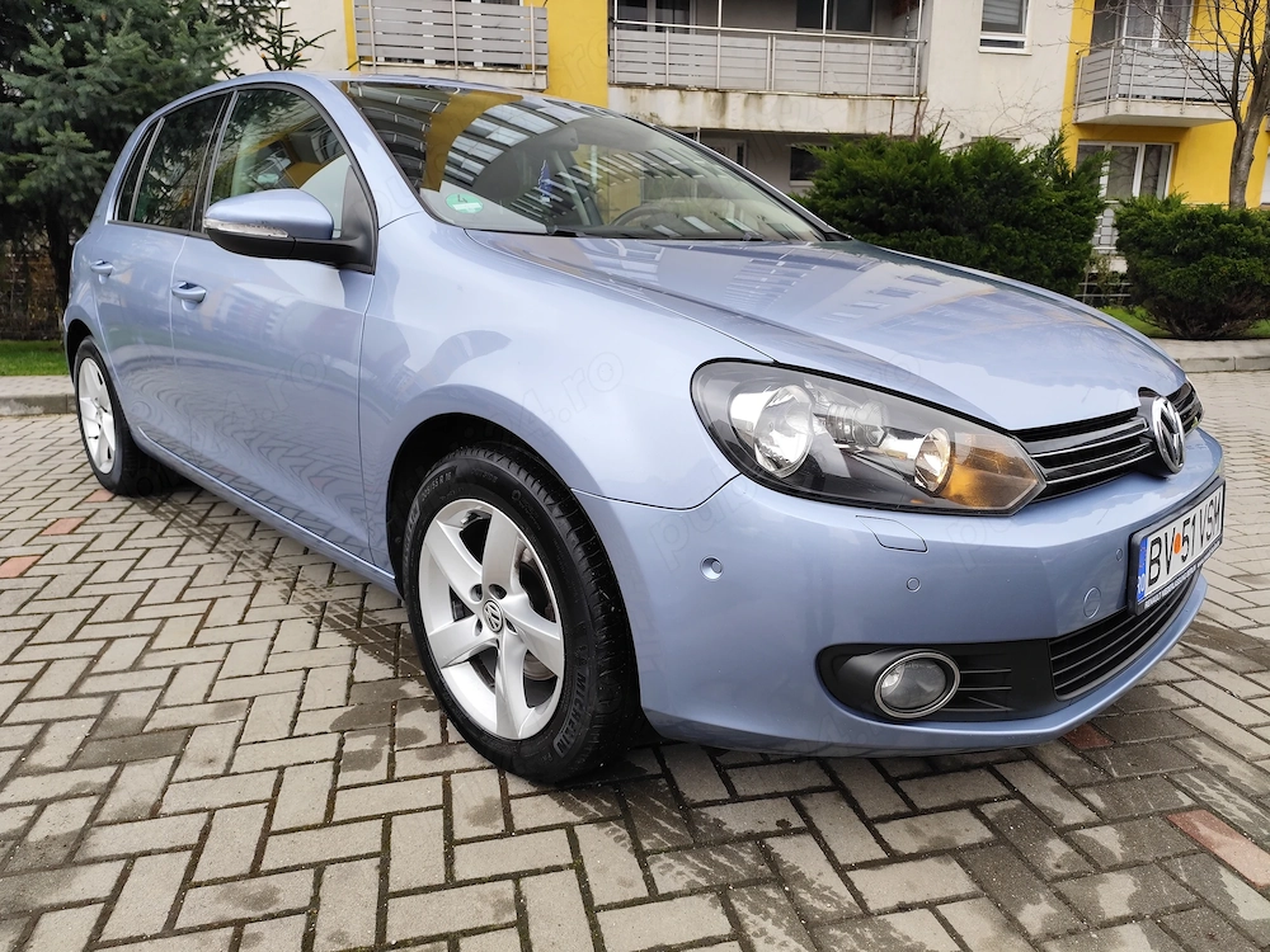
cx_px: 635
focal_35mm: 23
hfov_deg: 73.9
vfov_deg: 58.9
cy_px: 476
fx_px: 844
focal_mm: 6.19
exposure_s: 1/100
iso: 64
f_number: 1.65
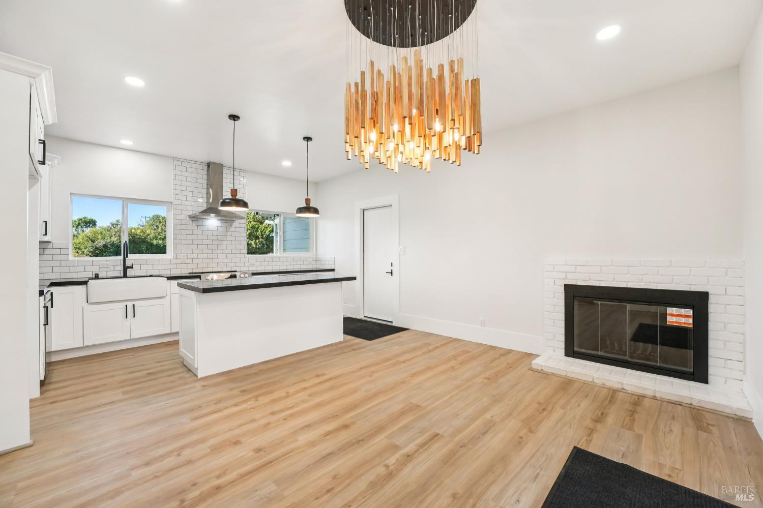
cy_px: 254
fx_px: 297
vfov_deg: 81.2
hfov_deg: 104.3
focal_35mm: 14
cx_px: 382
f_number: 8
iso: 640
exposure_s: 1/50
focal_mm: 14
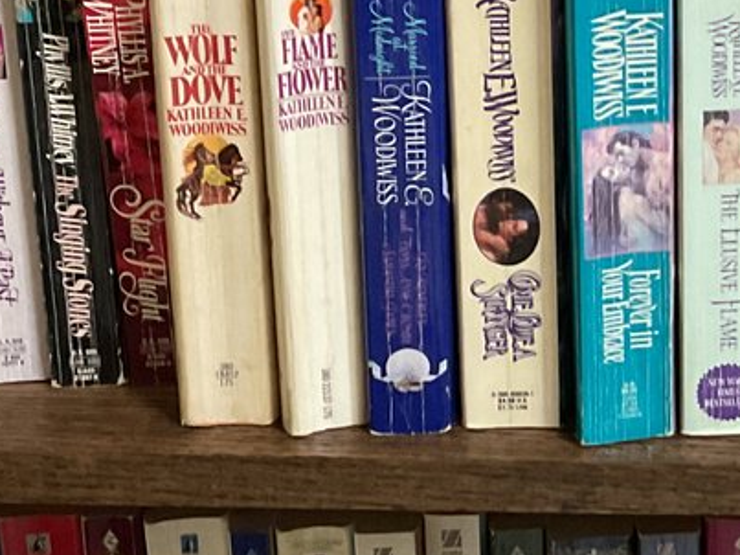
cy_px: 146
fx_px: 2329
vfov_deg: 13.5
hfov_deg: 17.6
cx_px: 746
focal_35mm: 109
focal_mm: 3
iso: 250
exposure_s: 1/40
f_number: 1.8
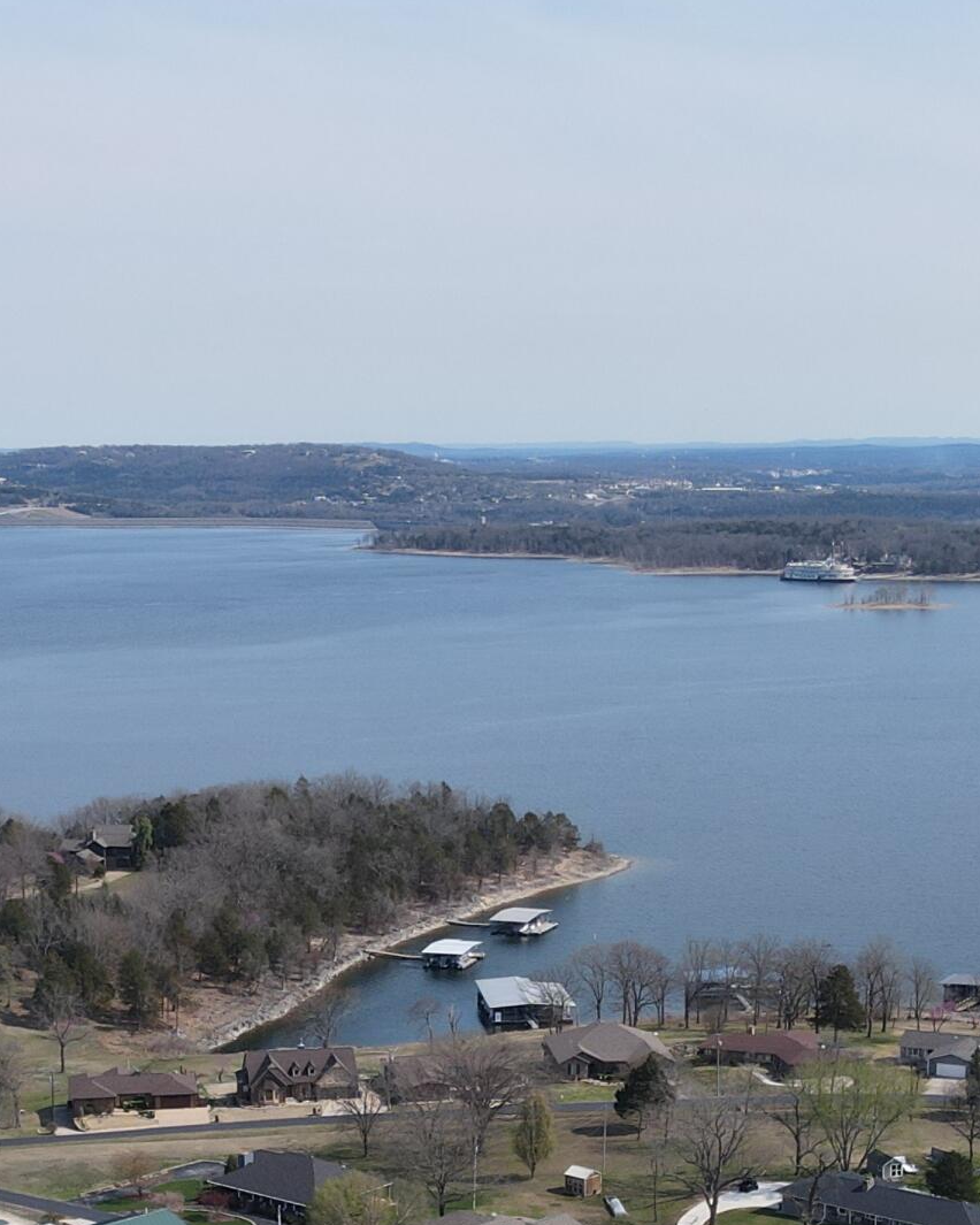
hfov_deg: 23.1
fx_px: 2393
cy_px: 1042
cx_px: 338
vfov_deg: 27.9
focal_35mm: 66
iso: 100
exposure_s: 1/725
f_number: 2.8
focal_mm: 4.5
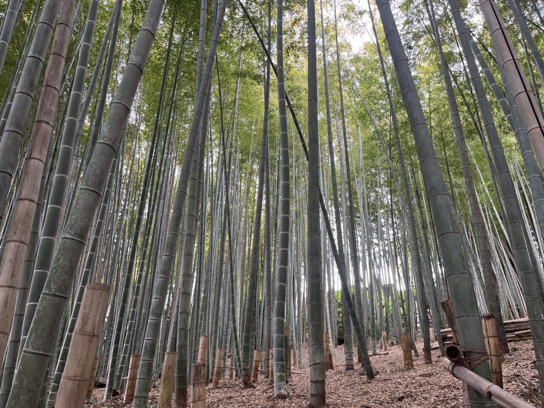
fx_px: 409
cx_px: 272
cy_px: 204
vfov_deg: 53.1
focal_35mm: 26
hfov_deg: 67.3
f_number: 1.6
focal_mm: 5.1
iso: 125
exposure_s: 1/116
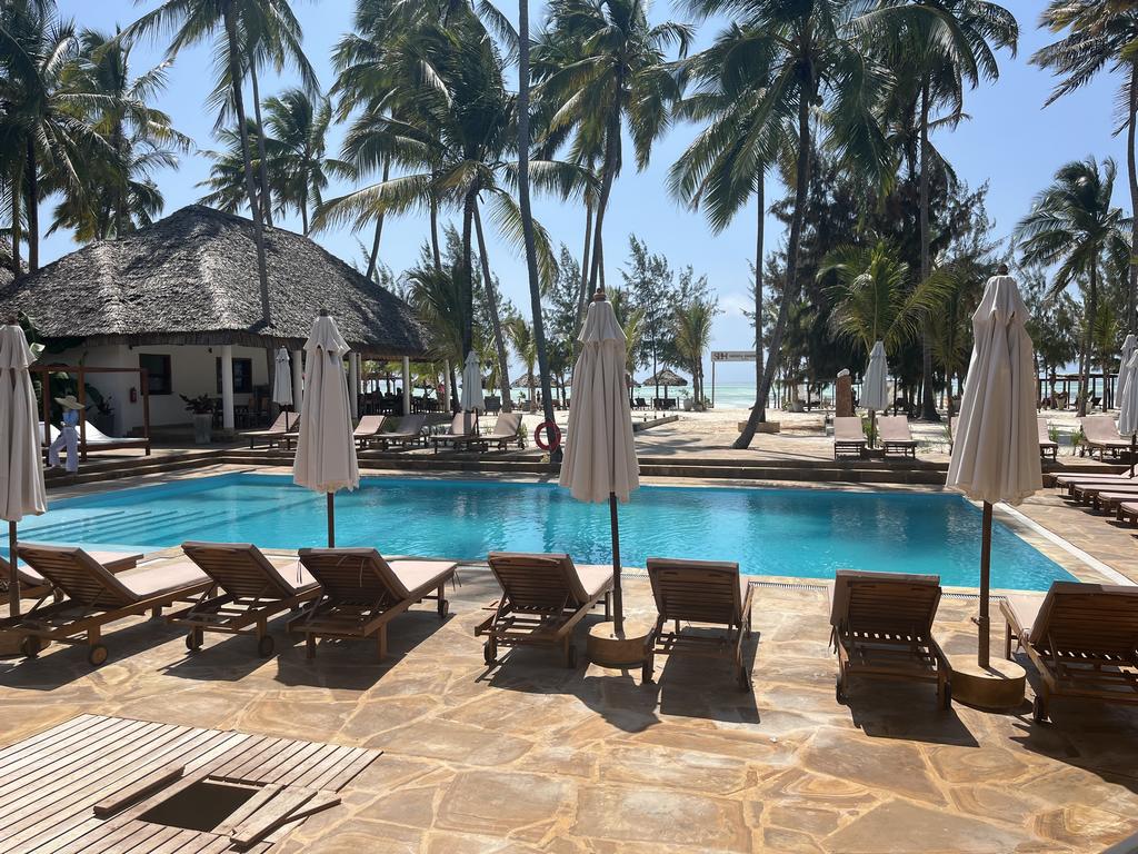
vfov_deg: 53.1
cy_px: 427
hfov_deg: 67.3
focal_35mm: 26
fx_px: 855
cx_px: 569
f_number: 1.6
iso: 50
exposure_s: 1/4651
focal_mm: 5.1
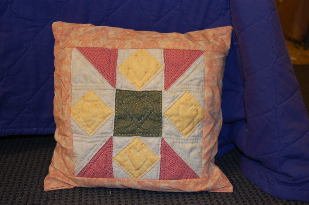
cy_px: 102
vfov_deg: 29.8
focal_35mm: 45
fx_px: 386
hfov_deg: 43.6
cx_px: 154
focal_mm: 30
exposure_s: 1/8
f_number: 5
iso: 400
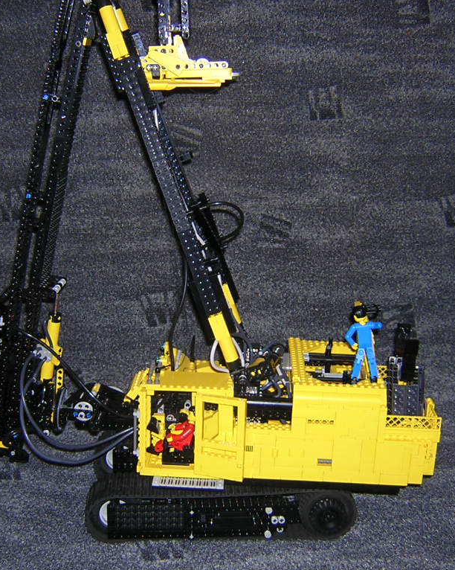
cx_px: 204
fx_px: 792
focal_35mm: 47
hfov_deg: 32.0
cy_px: 285
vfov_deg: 39.6
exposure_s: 1/60.1
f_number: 2.6
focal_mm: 4.7
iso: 100
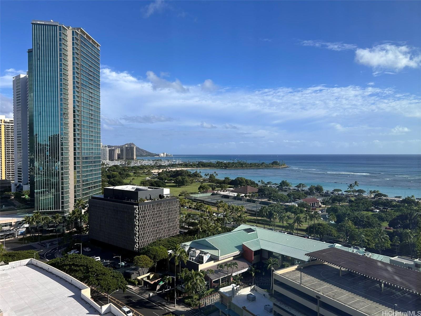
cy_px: 158
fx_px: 316
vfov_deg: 53.1
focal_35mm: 26
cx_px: 210
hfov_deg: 67.3
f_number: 1.5
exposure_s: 1/1089
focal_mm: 5.7
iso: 50
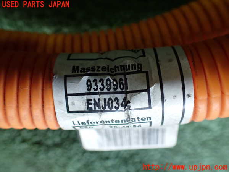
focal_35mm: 30
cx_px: 114
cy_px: 86
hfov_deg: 60.0
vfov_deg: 46.8
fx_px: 198
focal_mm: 5.4
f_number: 2.3
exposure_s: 1/125
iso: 400
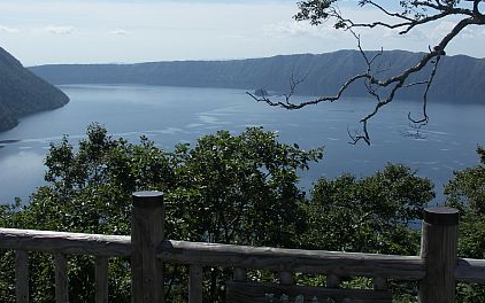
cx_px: 226
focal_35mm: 45
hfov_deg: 44.3
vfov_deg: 28.4
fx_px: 595
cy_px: 103
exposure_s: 1/400
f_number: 6.3
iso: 50
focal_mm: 7.2
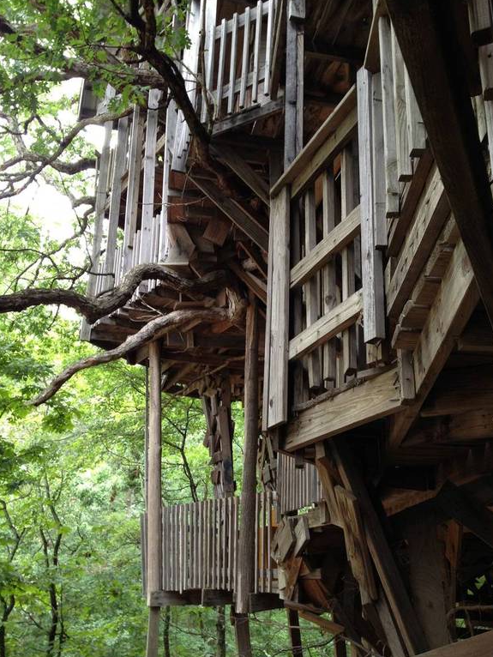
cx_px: 258
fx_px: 702
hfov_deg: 38.7
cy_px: 337
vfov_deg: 50.1
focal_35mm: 37
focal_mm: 4.28
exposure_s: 1/24
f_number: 2.4
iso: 80
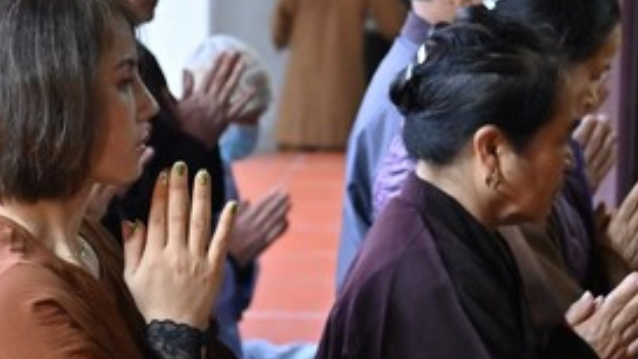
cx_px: 211
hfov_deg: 17.1
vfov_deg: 9.7
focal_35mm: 125
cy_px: 244
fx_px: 2115
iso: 3200
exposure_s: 1/100
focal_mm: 50
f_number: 4
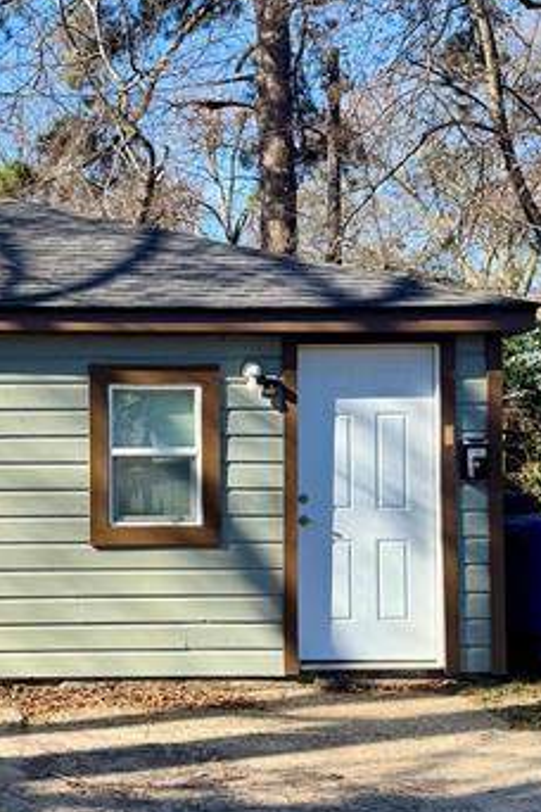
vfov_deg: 35.6
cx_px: 36
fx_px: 1262
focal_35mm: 56
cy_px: 461
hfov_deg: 23.4
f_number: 1.78
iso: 80
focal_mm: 6.76
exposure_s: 1/2105
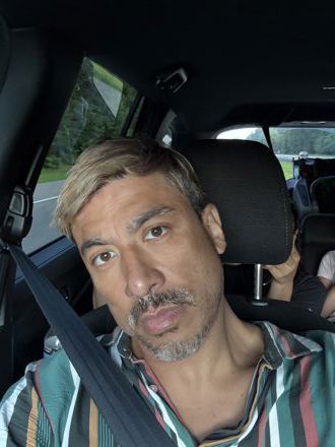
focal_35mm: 30
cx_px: 168
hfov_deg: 46.8
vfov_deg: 60.0
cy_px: 224
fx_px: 387
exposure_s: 1/60
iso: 250
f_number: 1.9
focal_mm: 2.69
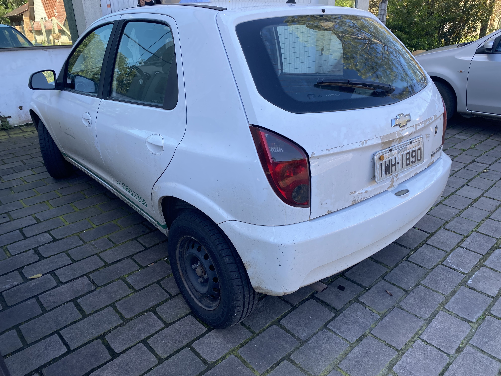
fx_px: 376
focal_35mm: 26
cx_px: 250
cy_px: 188
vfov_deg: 53.1
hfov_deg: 67.3
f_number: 1.8
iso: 32
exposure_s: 1/327
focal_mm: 4.25
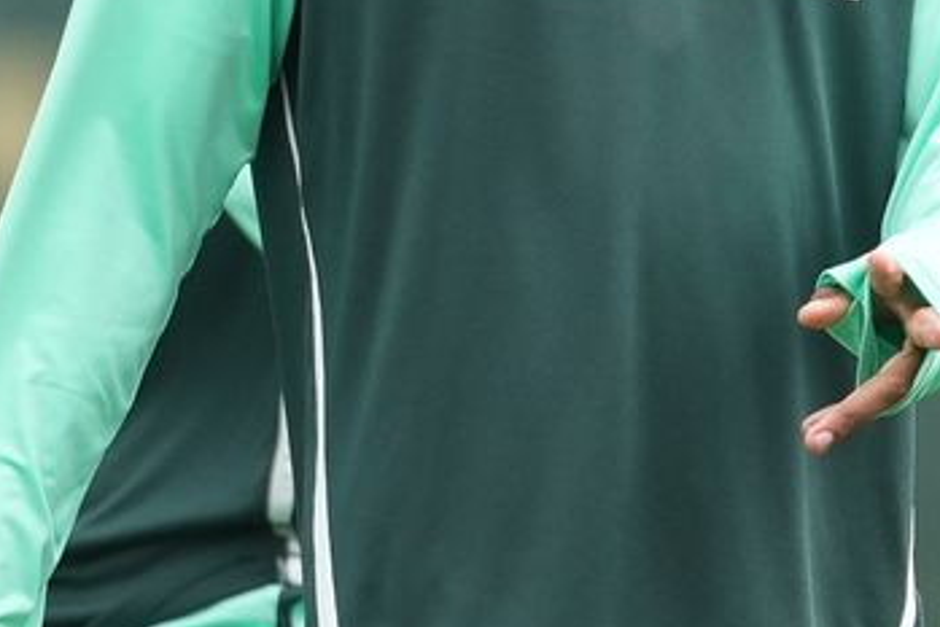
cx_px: 746
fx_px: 64675
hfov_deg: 0.8
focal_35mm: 2476
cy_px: -116
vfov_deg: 0.6
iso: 400
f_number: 2.8
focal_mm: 300
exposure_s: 1/1600
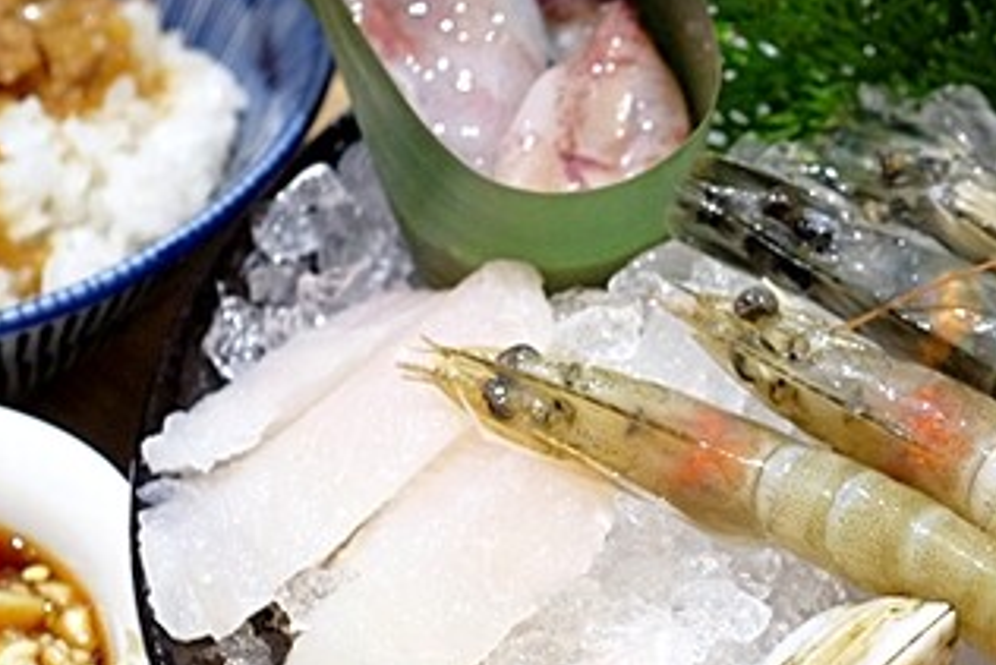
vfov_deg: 14.6
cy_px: 407
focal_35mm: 94
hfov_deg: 21.0
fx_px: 2602
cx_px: 977
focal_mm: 23
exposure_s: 1/80
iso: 2000
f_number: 3.6
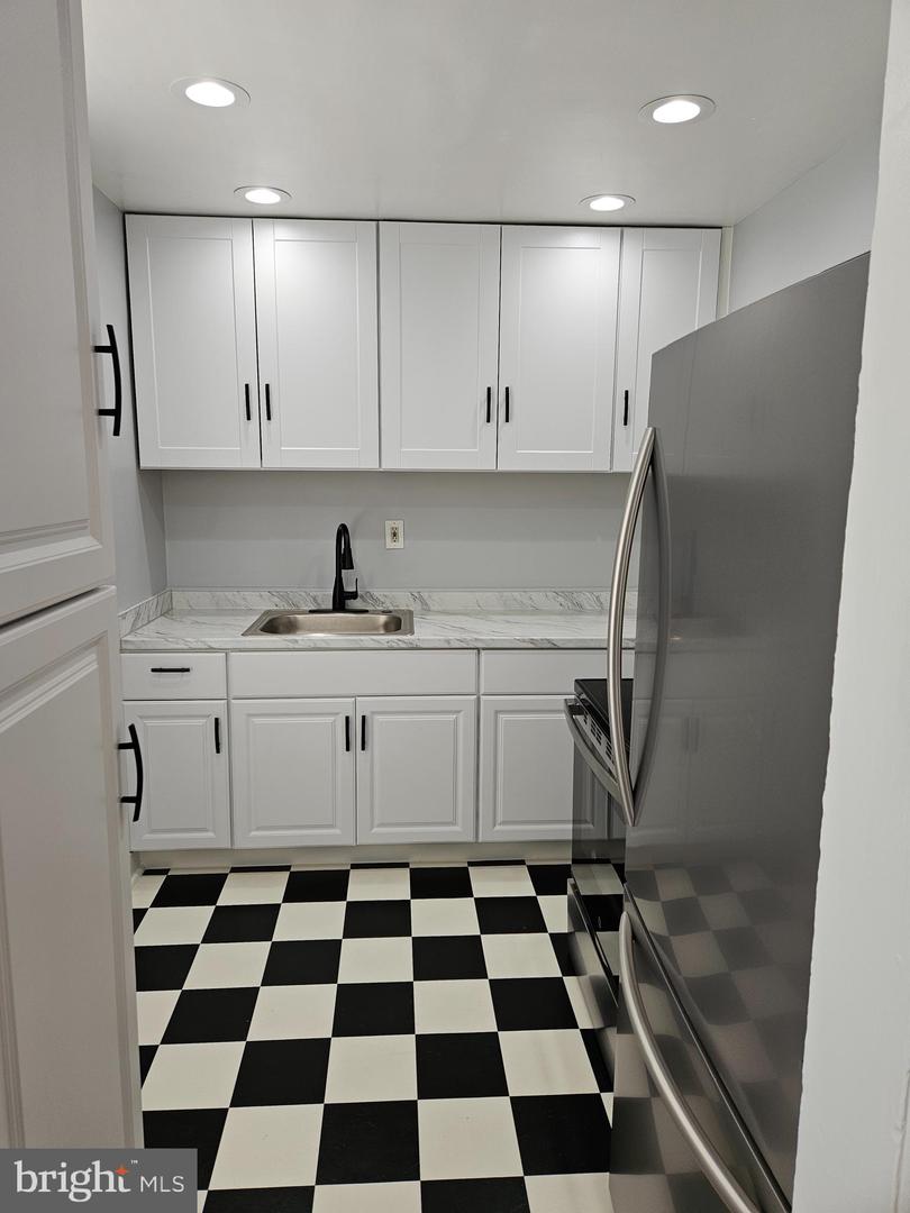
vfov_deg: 73.9
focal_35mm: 23
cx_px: 455
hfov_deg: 58.9
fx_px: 806
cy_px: 606
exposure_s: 1/120
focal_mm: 5.4
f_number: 1.8
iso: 50
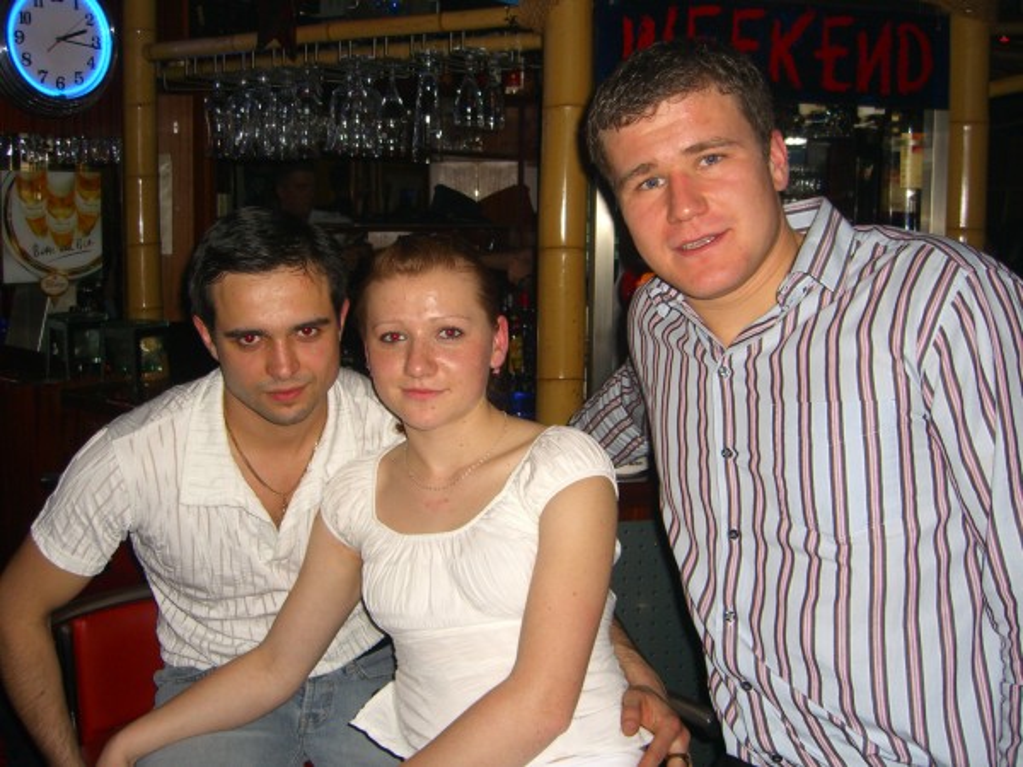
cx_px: 512
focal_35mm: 38
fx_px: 1123
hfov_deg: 49.0
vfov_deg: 37.7
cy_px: 384
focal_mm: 7.9
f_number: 2.8
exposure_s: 1/60
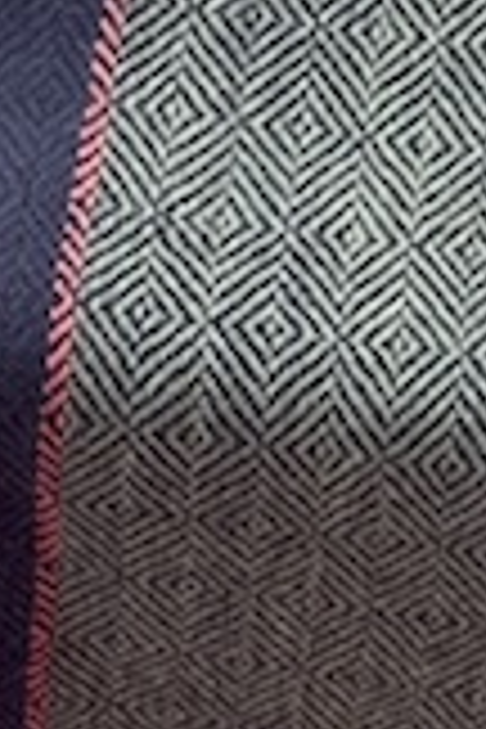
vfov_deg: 6.6
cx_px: -479
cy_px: -410
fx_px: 6196
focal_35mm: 306
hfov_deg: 4.4
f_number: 1.78
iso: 100
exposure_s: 1/118
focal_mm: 6.76
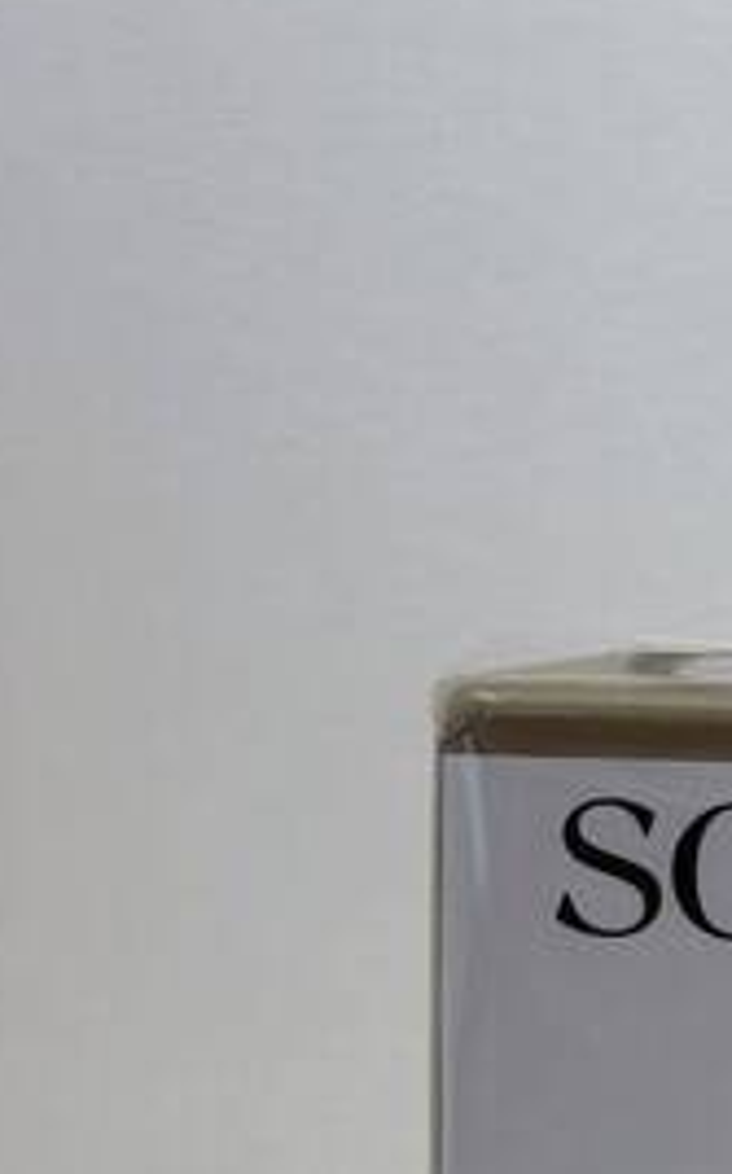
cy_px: 1043
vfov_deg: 18.0
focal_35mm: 114
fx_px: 3647
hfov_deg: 11.2
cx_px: 956
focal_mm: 6.76
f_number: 1.78
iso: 50
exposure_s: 1/193
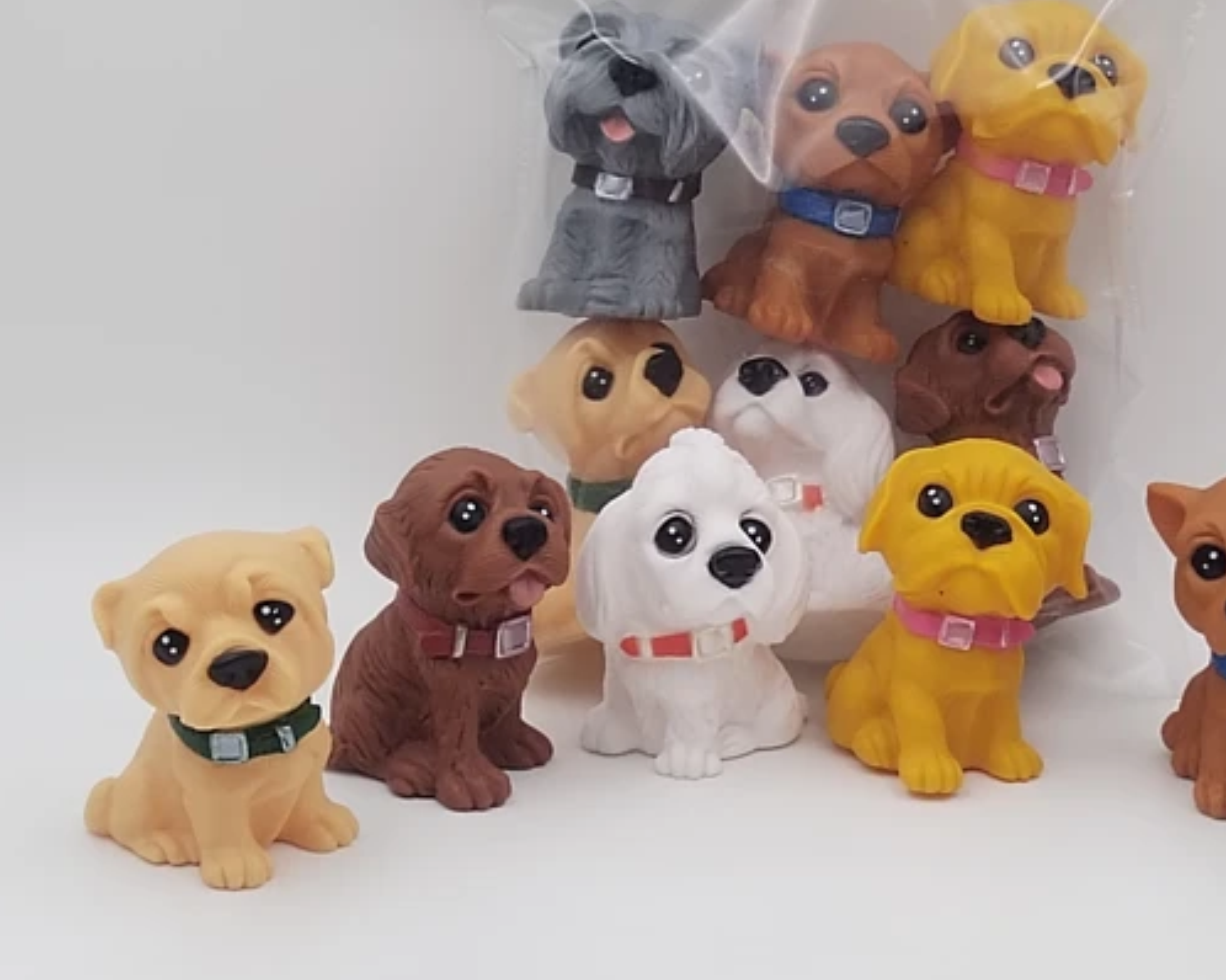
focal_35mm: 85
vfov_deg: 18.0
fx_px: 3083
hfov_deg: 22.4
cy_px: 341
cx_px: 835
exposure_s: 1/100
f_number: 1.8
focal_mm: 4.75
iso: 182
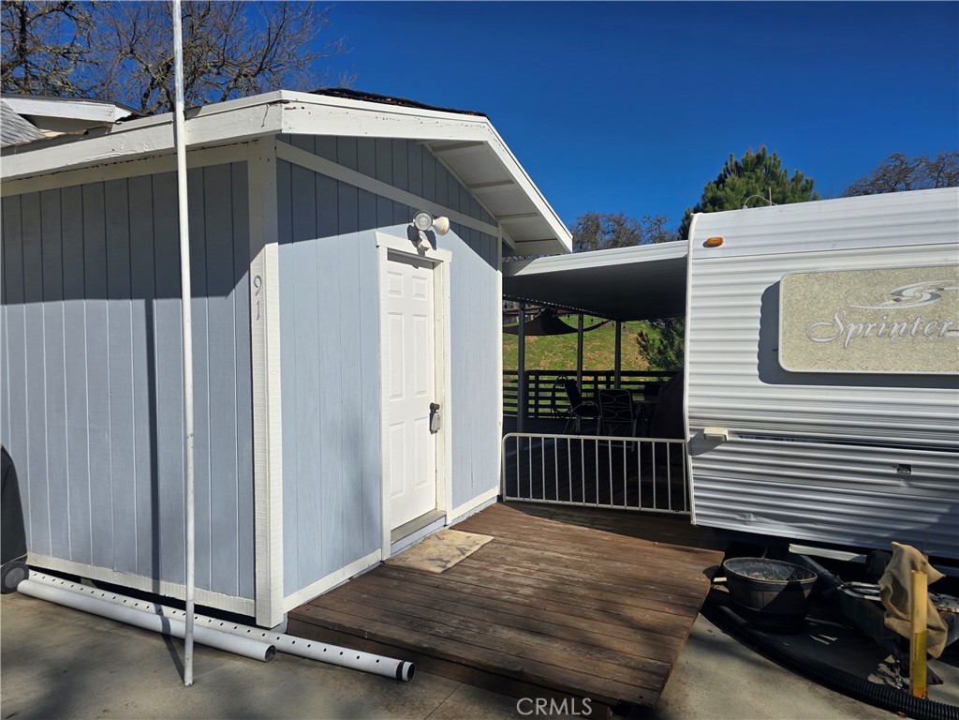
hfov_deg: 73.9
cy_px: 360
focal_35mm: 23
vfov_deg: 58.9
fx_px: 637
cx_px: 480
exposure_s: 1/1588
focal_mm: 6.3
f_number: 1.7
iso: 12
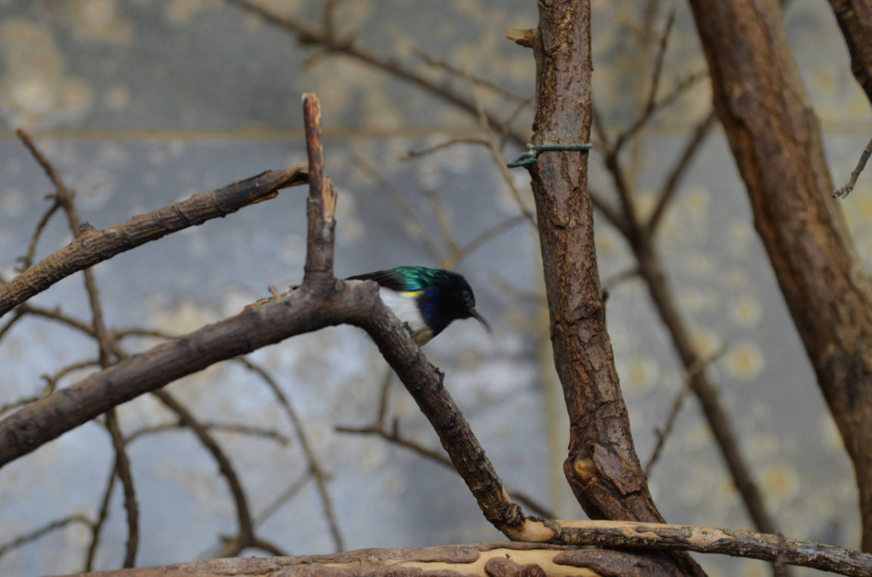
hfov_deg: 11.0
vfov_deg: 7.3
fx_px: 4533
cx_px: 436
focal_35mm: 188
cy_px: 288
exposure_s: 1/50
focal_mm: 125
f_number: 4.8
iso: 800
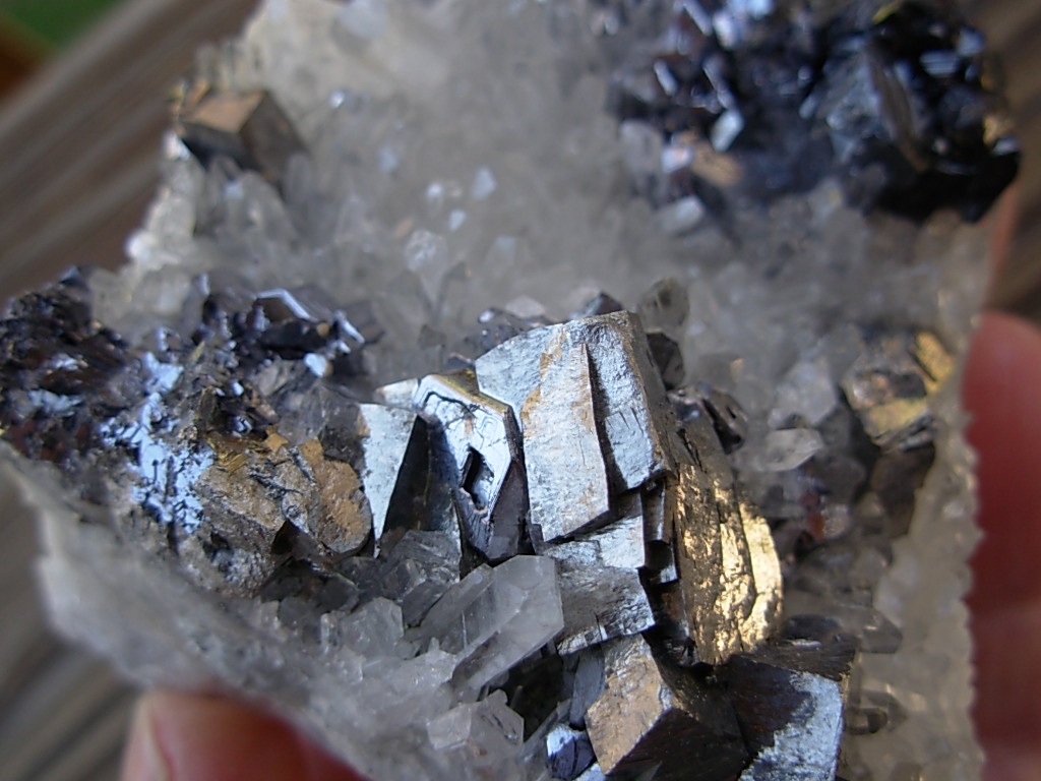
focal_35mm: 38
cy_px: 390
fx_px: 1143
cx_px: 520
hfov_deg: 49.0
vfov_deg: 37.7
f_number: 2.9
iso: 50
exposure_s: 1/140
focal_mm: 6.3
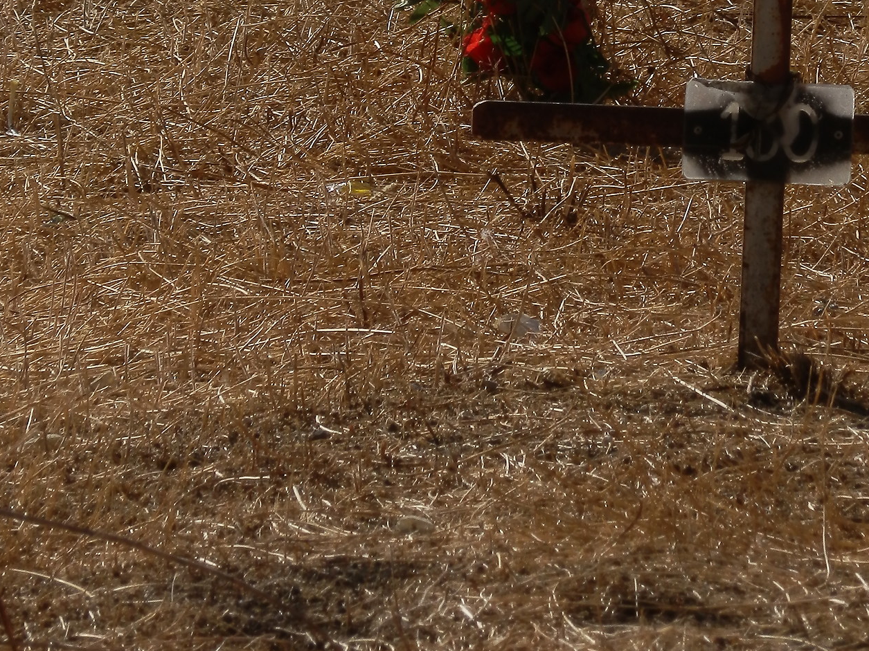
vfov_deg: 2.3
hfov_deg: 3.1
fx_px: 15940
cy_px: -122
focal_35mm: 635
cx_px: 494
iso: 80
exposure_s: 1/640
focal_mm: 59.3
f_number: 6.7
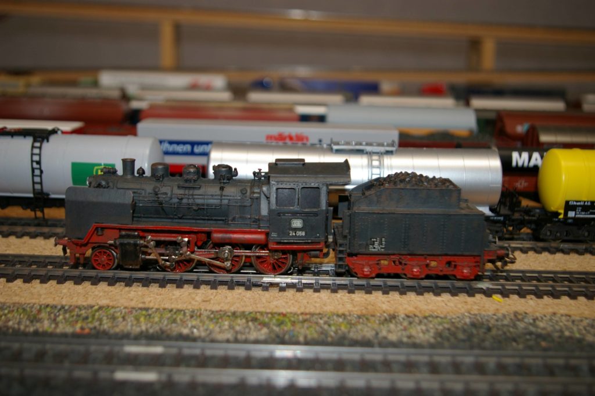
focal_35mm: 39
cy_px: 198
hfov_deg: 49.6
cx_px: 298
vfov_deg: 34.2
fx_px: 644
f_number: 4
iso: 200
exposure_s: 1/45
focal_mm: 26
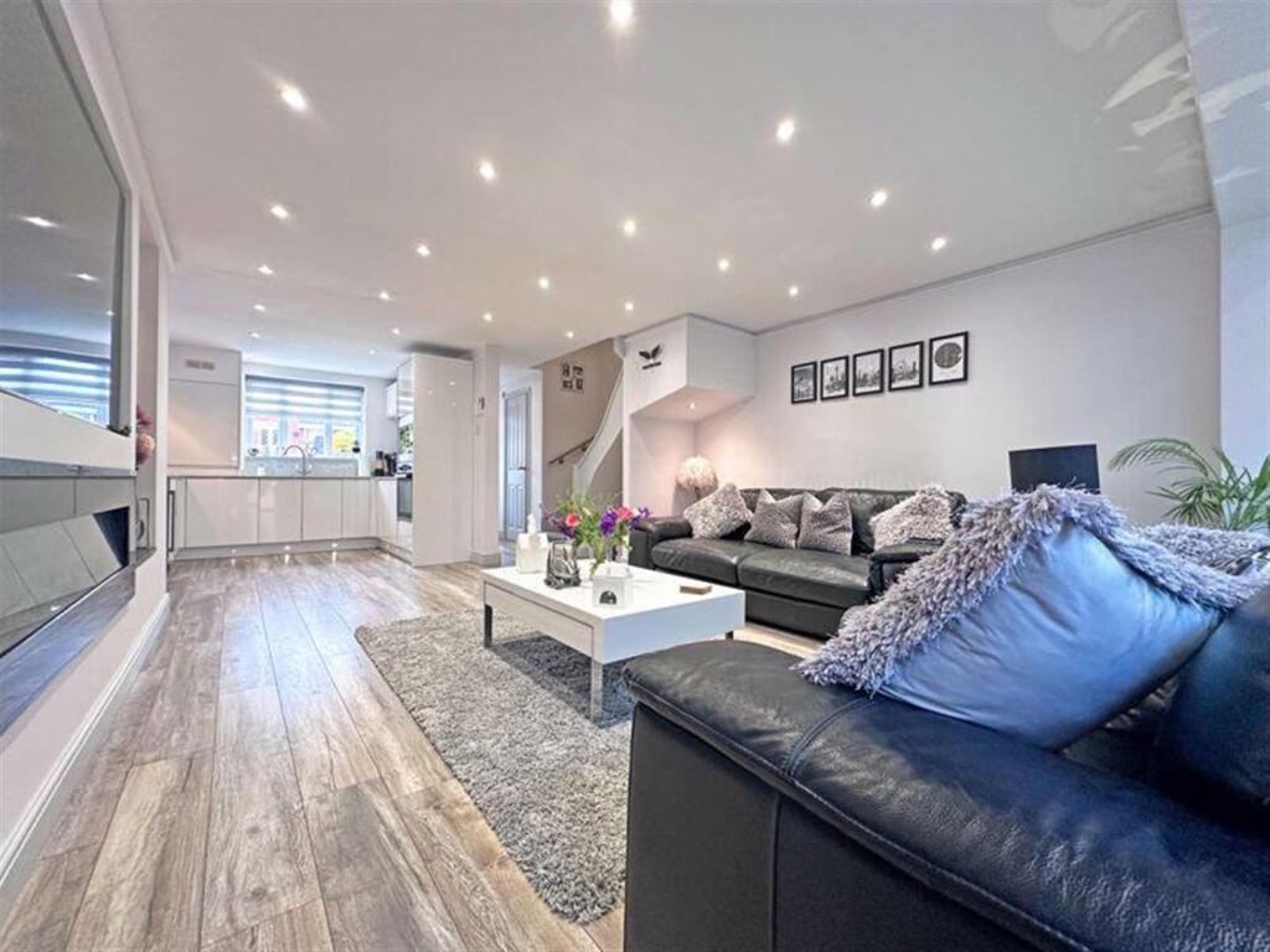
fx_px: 514
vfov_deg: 85.7
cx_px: 635
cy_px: 476
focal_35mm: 14
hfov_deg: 102.1
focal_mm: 2.22
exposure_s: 1/100
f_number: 2.2
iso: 160
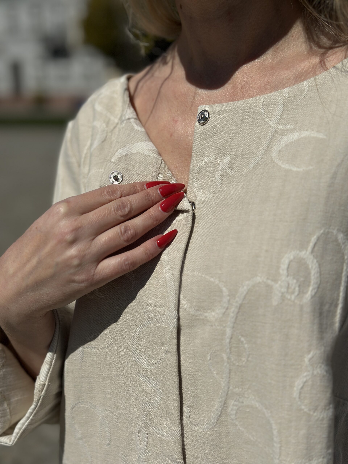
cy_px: 232
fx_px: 643
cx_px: 174
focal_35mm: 48
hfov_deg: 30.3
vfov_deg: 39.7
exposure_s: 1/23256
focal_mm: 6.86
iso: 64
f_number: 1.78
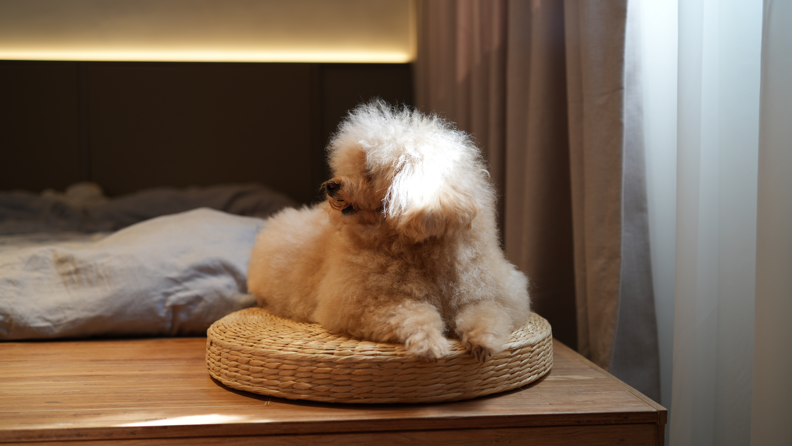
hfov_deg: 54.0
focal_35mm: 37
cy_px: 249
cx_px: 393
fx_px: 777
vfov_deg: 32.0
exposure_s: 1/40
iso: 125
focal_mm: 35
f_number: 2.5
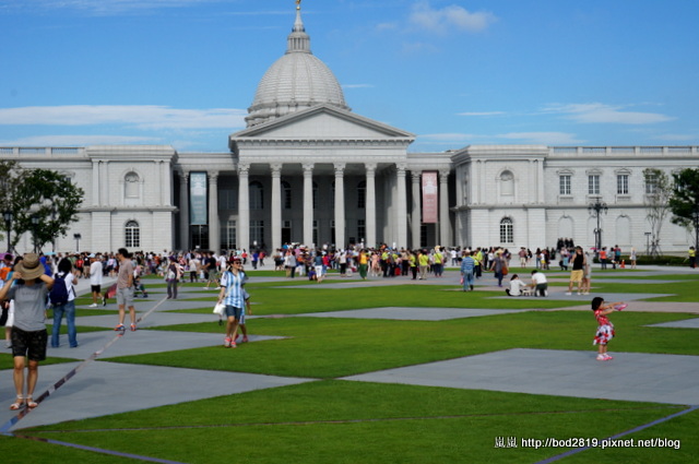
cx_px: 350
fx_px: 1047
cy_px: 232
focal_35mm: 54
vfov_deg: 25.0
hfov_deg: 36.9
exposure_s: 1/200
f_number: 16
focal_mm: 36
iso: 200
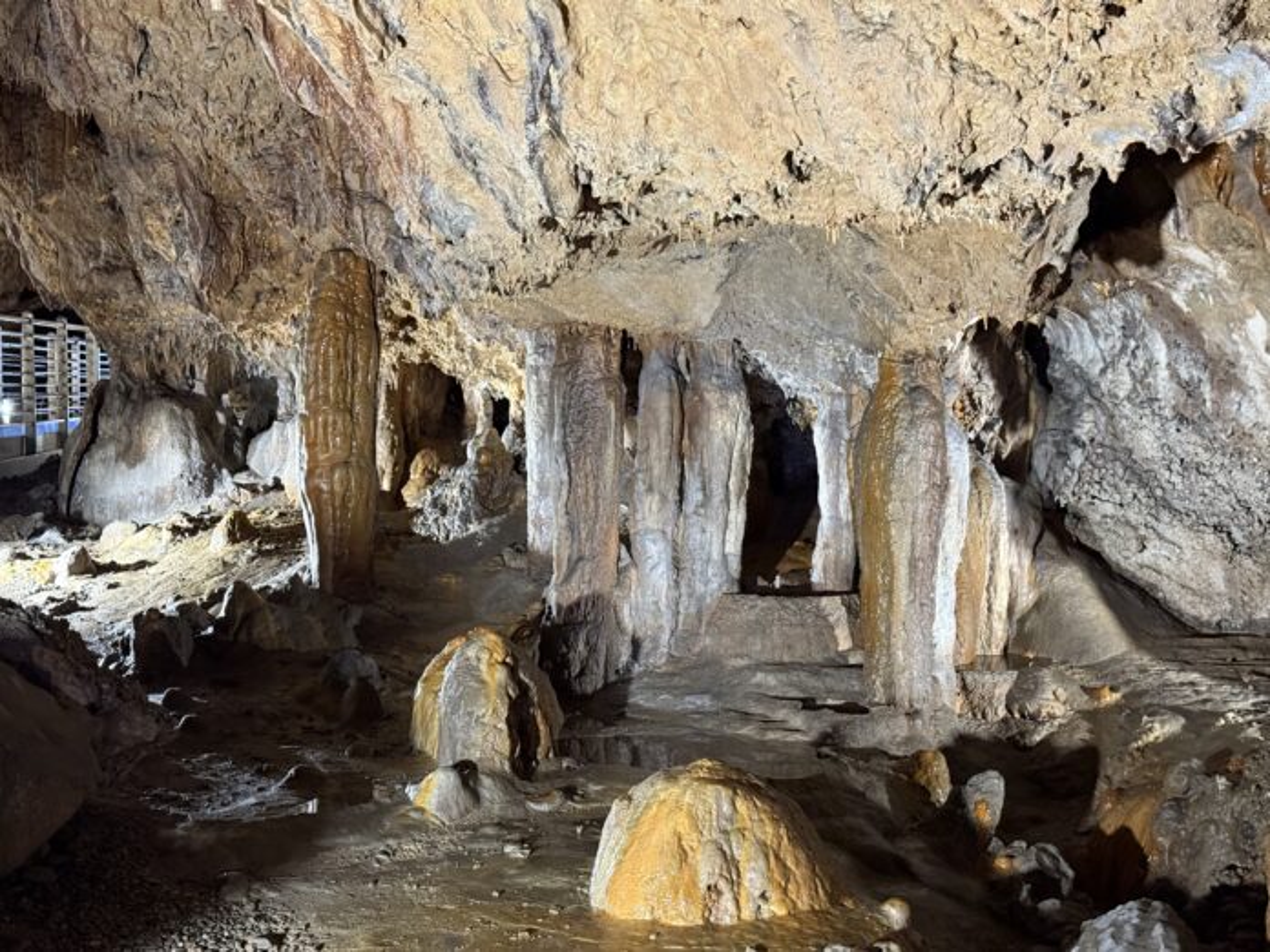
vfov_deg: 30.3
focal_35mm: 48
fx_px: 1761
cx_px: 635
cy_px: 476
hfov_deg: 39.7
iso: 400
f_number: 1.78
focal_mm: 6.76
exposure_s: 1/25
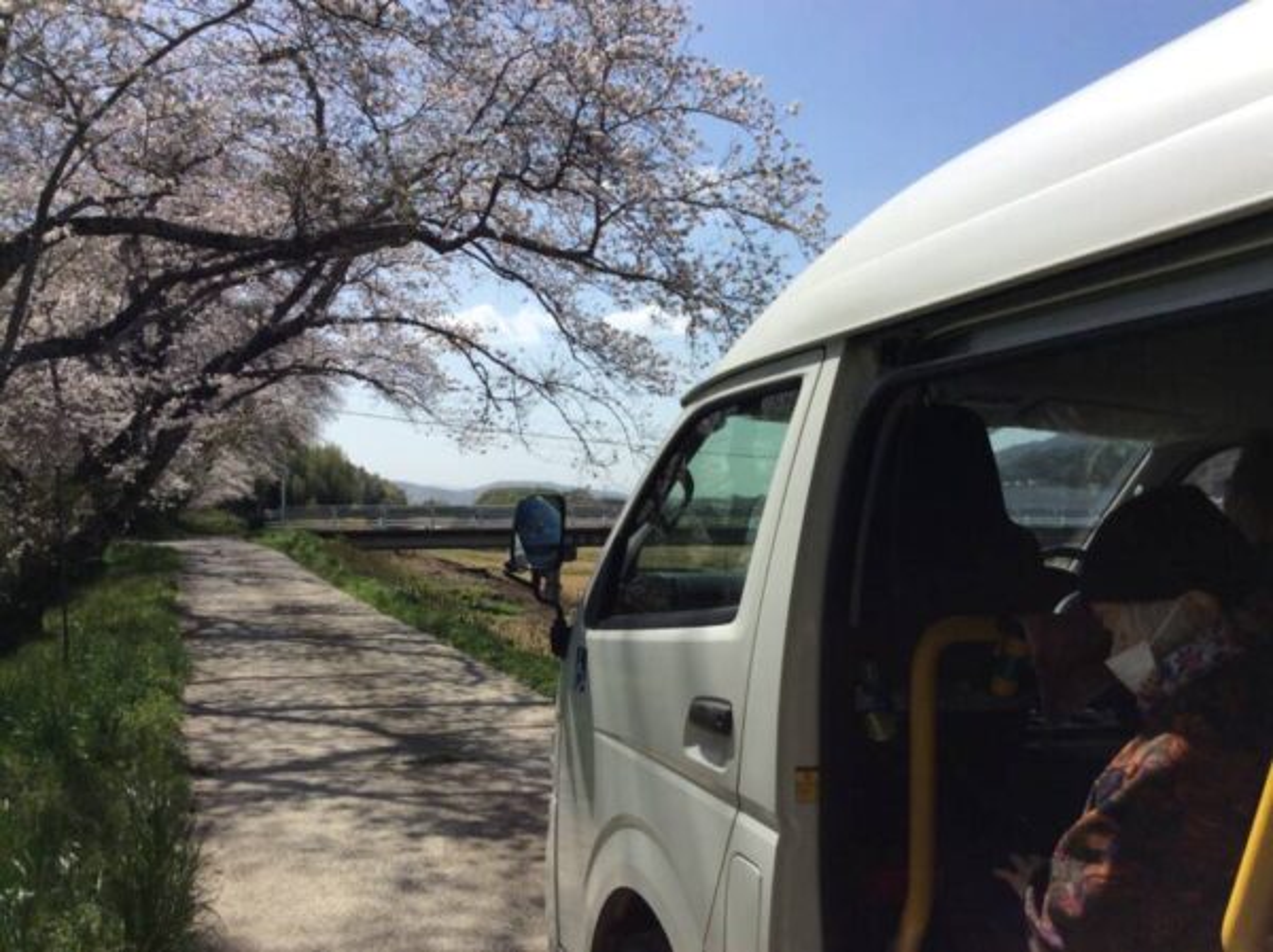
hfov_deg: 56.9
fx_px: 1176
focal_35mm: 32
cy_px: 476
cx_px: 636
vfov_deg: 44.1
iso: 32
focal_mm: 3.3
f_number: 2.4
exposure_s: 1/2119
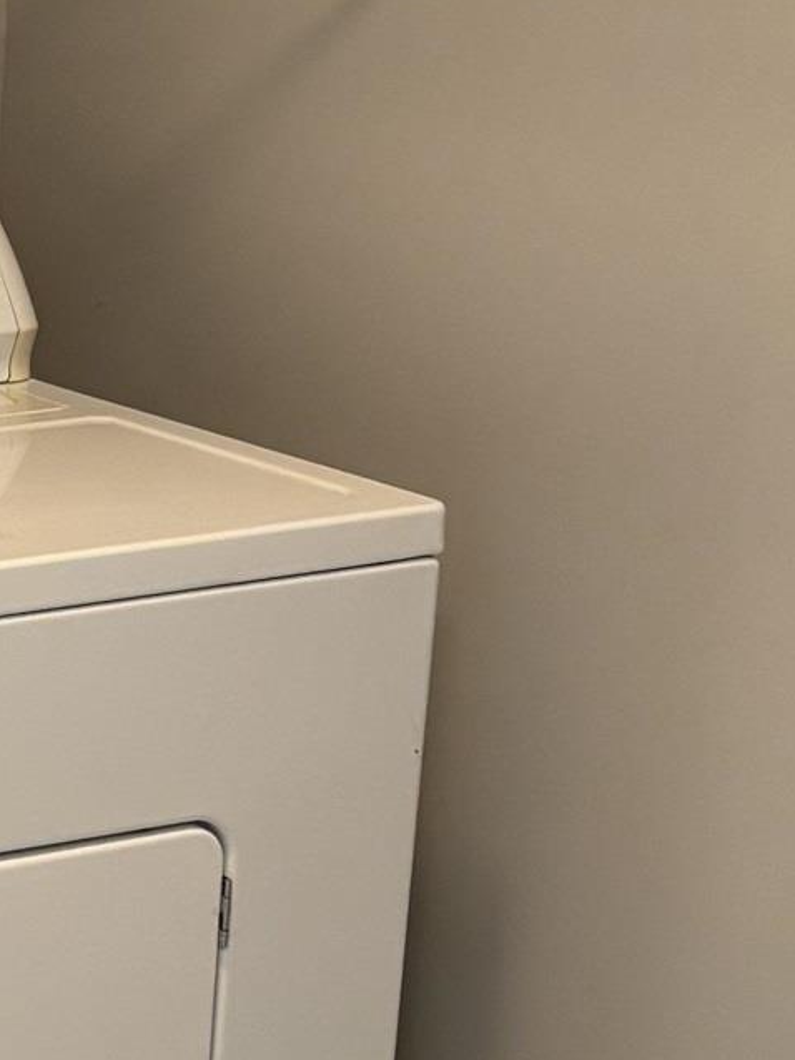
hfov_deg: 14.0
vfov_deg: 20.8
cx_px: -614
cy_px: 704
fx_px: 2877
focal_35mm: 94
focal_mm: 5.96
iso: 320
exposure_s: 1/60
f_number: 1.6
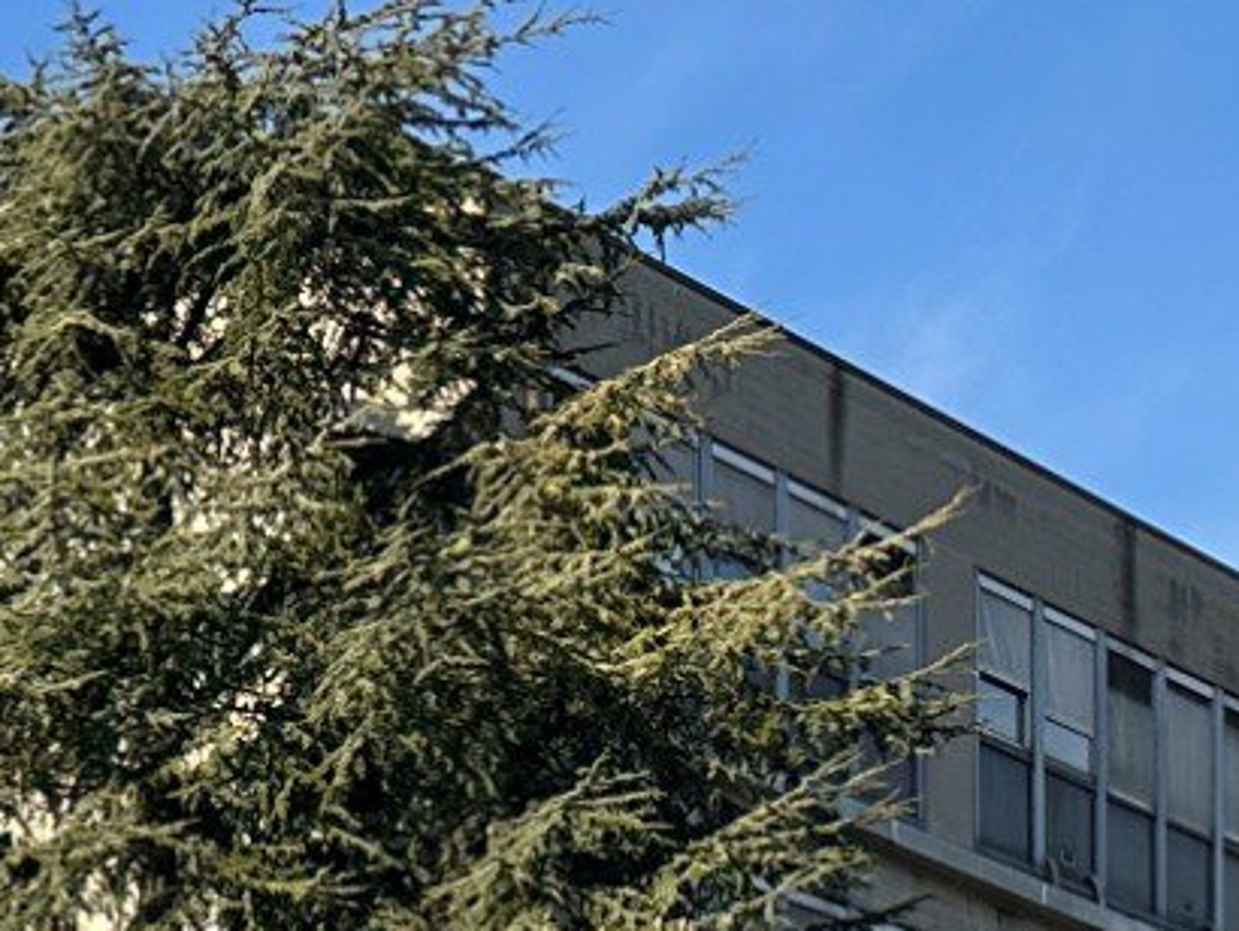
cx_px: -1239
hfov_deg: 14.1
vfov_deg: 10.8
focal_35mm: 117
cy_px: 2204
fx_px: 4190
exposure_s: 1/2660
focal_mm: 6.86
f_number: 1.78
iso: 80
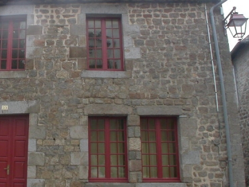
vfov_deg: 21.0
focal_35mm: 70
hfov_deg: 27.0
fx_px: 504
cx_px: 34
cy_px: 81
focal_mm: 7.85
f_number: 5.3
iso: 100
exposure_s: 1/143
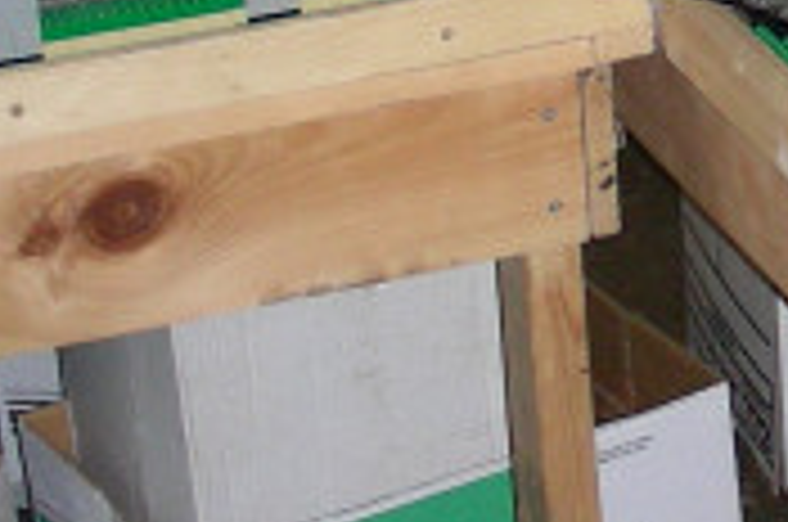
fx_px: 3955
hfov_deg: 11.1
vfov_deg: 7.4
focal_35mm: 181
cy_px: -324
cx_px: 1063
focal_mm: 6.3
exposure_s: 1/60.1
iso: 153
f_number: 3.5
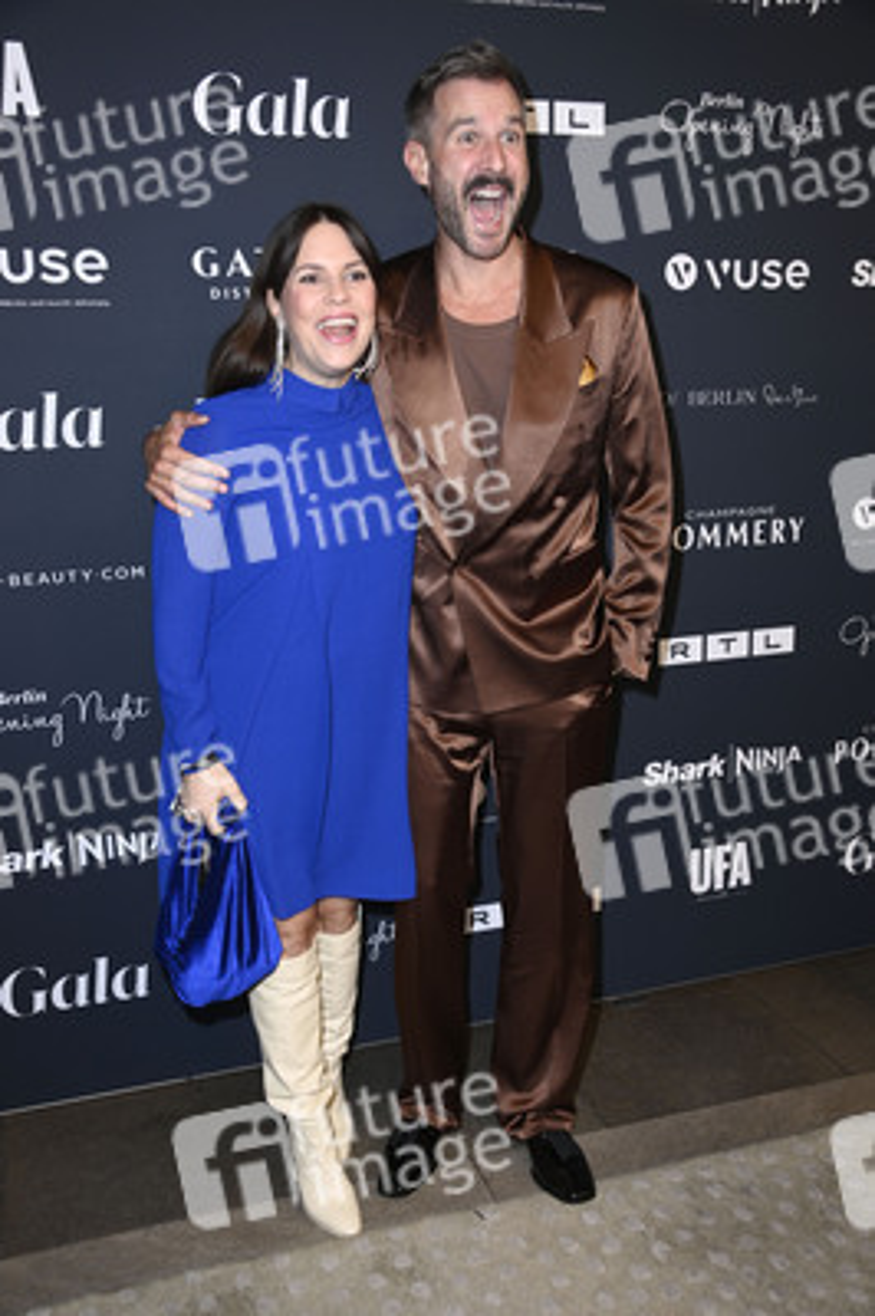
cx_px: 438
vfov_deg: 54.5
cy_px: 658
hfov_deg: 37.8
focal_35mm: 35
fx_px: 1278
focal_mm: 35
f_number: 5.6
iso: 500
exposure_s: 1/250
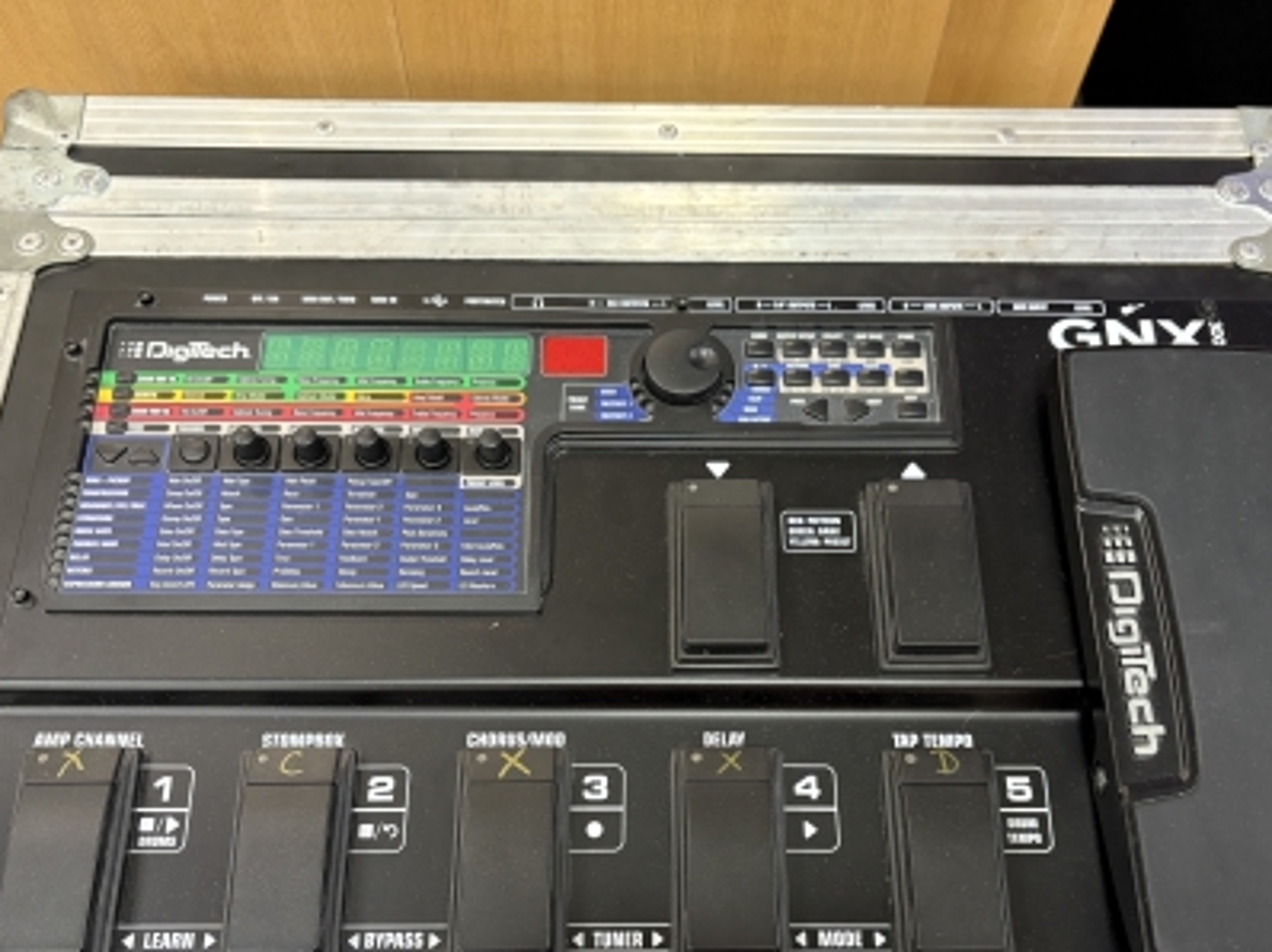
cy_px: 610
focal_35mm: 34
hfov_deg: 54.0
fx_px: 1249
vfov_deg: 41.4
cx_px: 668
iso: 320
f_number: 1.6
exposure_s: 1/60
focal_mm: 5.96
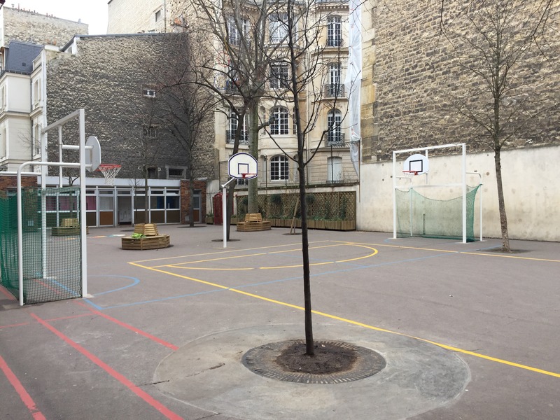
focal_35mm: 29
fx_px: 469
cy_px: 210
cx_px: 280
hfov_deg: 61.7
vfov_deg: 48.2
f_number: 2.2
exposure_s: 1/203
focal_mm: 4.15
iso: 32
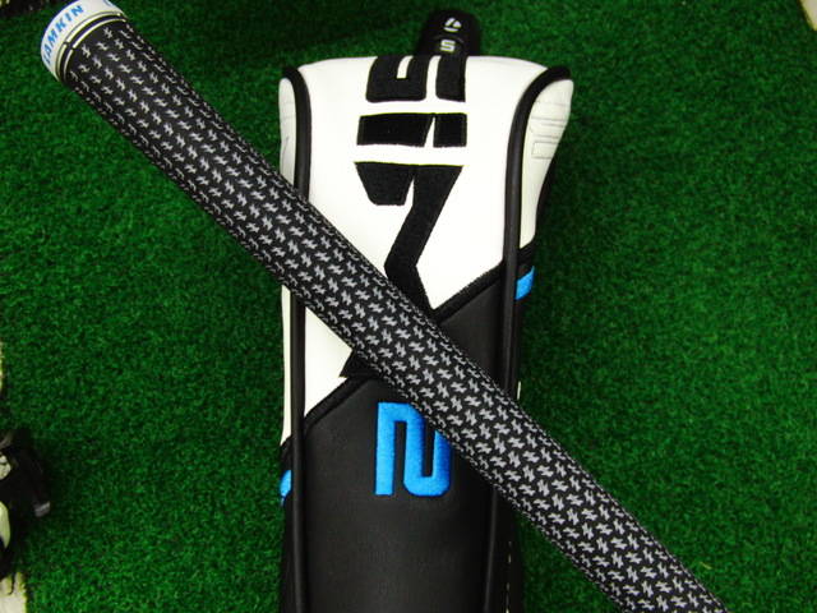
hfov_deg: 50.1
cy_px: 306
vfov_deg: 38.7
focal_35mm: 37
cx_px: 408
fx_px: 873
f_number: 3.6
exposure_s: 1/60
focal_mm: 6.42
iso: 400
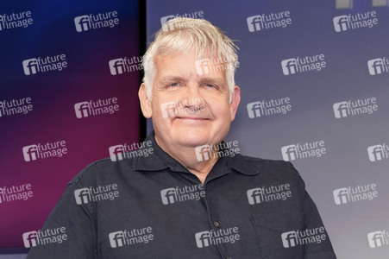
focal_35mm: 33
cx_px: 194
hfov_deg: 57.3
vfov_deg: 39.9
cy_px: 130
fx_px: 356
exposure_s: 1/125
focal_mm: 33
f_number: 5.6
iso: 2000
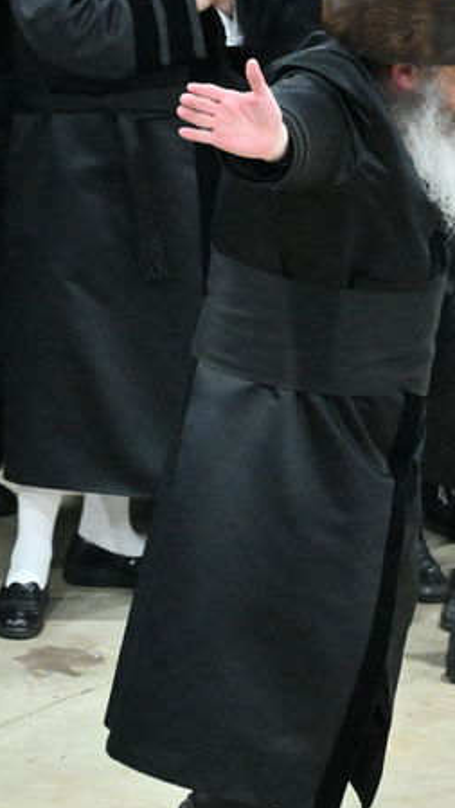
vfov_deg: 8.7
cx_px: 419
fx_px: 5312
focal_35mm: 248
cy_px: 199
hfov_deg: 4.9
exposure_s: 1/320
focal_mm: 76
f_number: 4
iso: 5000
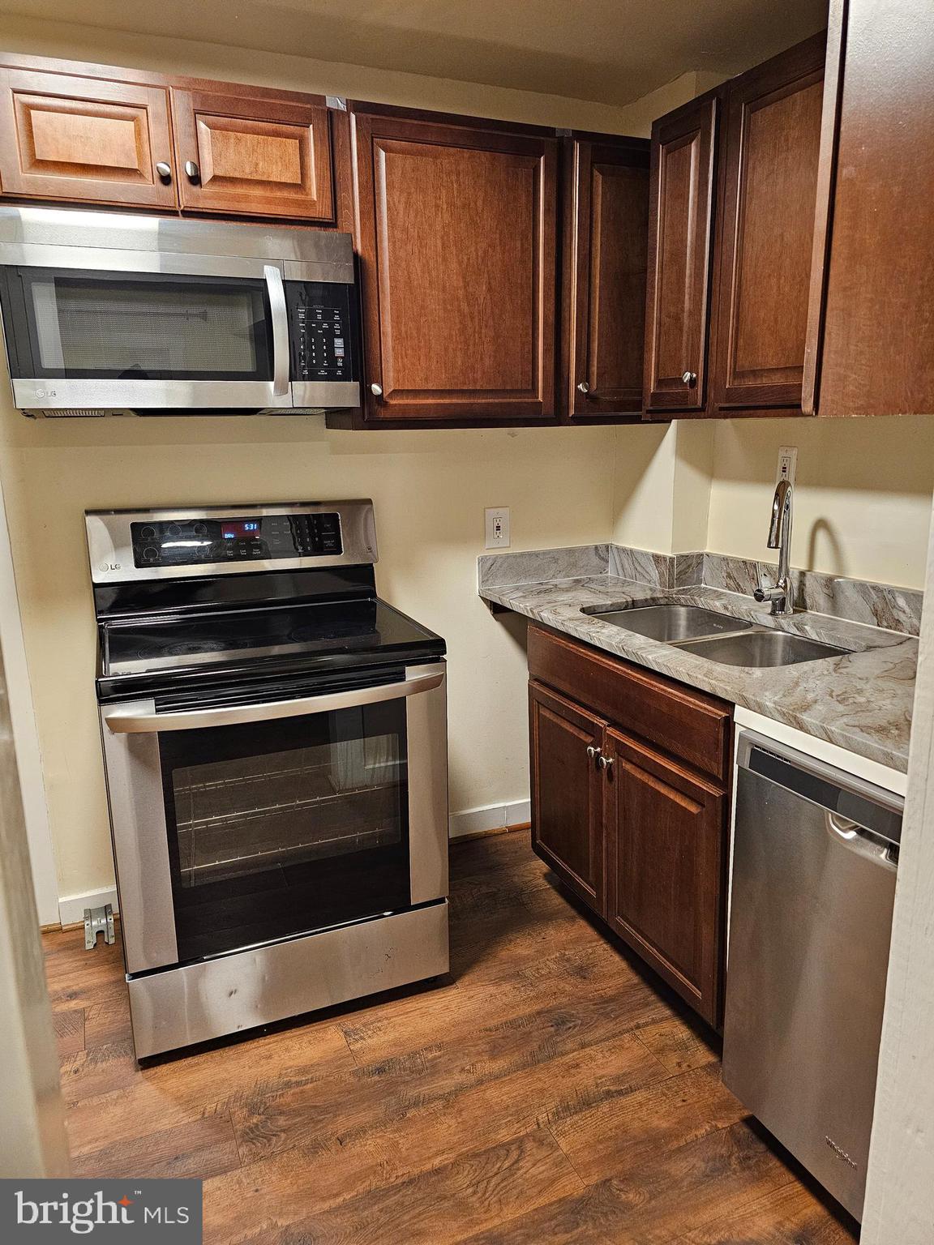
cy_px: 622
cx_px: 467
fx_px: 827
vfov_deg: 73.9
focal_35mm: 23
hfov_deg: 58.9
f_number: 1.7
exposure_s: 1/40
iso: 500
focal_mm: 6.3
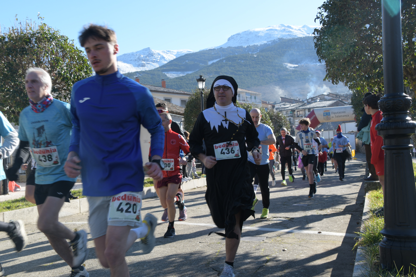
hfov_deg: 48.5
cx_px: 208
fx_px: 462
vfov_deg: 33.4
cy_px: 138
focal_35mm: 40
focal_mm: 27
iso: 100
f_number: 5.6
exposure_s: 1/200
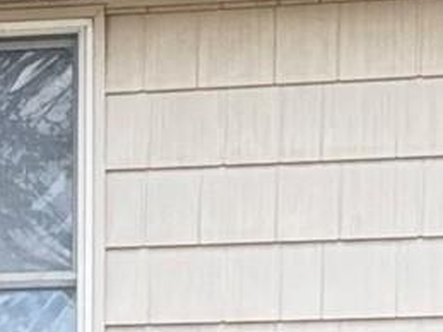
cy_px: 553
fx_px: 4861
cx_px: -412
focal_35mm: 380
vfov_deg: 3.9
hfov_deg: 5.1
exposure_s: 1/233
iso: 80
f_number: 1.78
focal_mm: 6.76
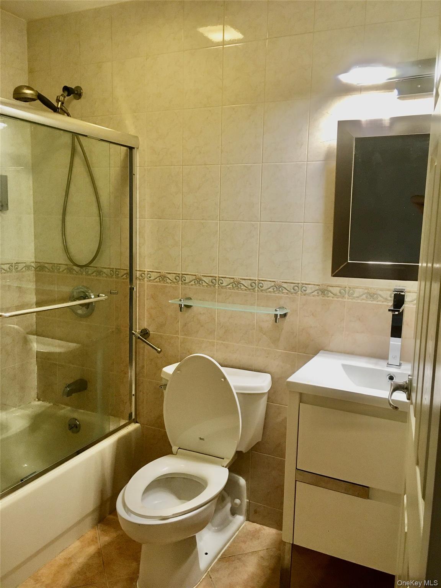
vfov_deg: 61.7
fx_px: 493
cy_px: 294
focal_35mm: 29
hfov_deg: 48.2
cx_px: 220
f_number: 2.2
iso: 100
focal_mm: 4.15
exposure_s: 1/30
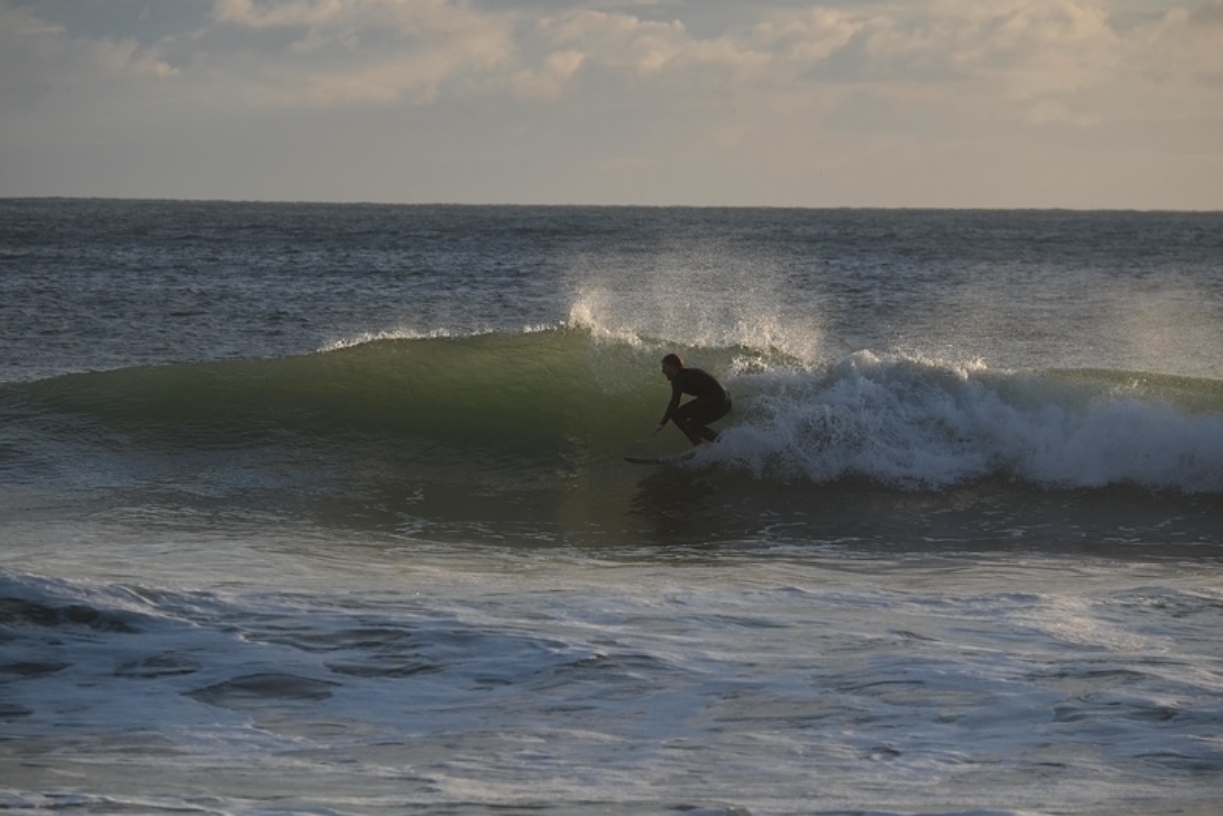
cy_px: 408
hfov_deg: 6.0
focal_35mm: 345
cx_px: 612
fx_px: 11722
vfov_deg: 4.0
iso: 200
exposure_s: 1/500
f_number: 6.7
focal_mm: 230
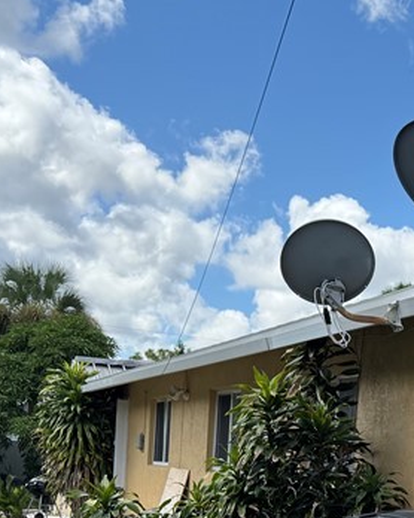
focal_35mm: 69
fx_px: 1058
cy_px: 475
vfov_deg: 26.5
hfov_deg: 20.6
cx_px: 509
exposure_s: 1/3584
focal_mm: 6.76
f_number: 1.78
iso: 100
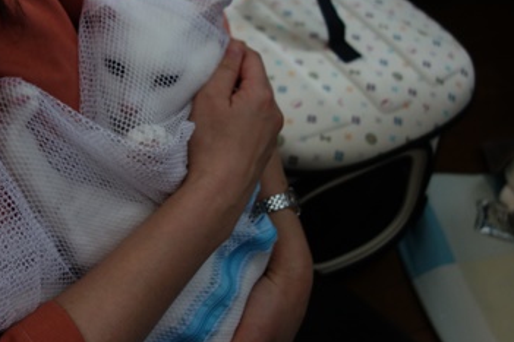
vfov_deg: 26.4
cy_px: 129
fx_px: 728
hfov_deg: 38.6
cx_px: 183
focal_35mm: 51
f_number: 1.8
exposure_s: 1/30
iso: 320
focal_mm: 10.4
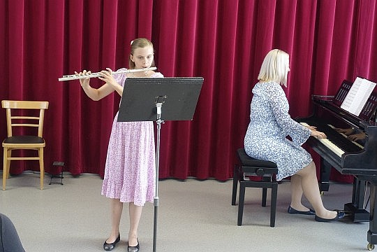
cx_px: 188
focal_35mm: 55
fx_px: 576
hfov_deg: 36.2
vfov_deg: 24.6
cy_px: 126
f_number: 2.8
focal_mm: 20.25
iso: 500
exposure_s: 1/60
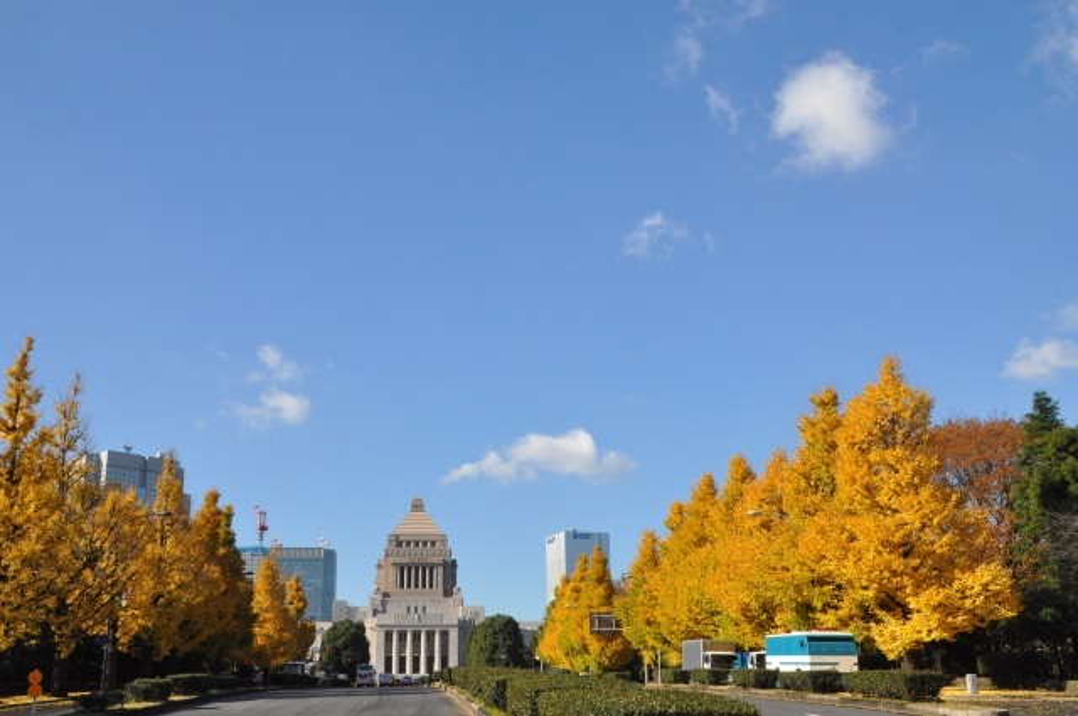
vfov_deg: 25.0
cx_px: 539
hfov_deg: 36.9
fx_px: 1615
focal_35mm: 54
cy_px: 358
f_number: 16
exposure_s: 1/250
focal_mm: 36
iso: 400
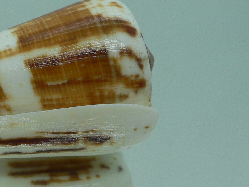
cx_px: 19
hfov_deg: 26.7
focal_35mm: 70
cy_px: 113
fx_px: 504
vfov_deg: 21.0
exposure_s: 1/60
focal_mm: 4.6
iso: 80
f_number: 2.8
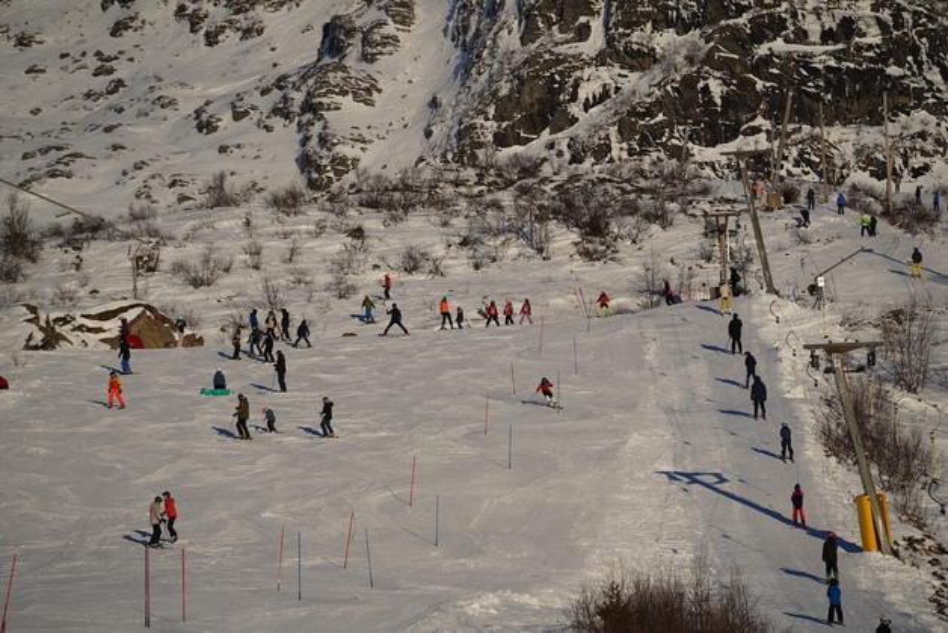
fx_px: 4741
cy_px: 316
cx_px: 474
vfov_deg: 7.6
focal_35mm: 180
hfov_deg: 11.4
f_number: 4.5
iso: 100
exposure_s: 1/2000
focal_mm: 180
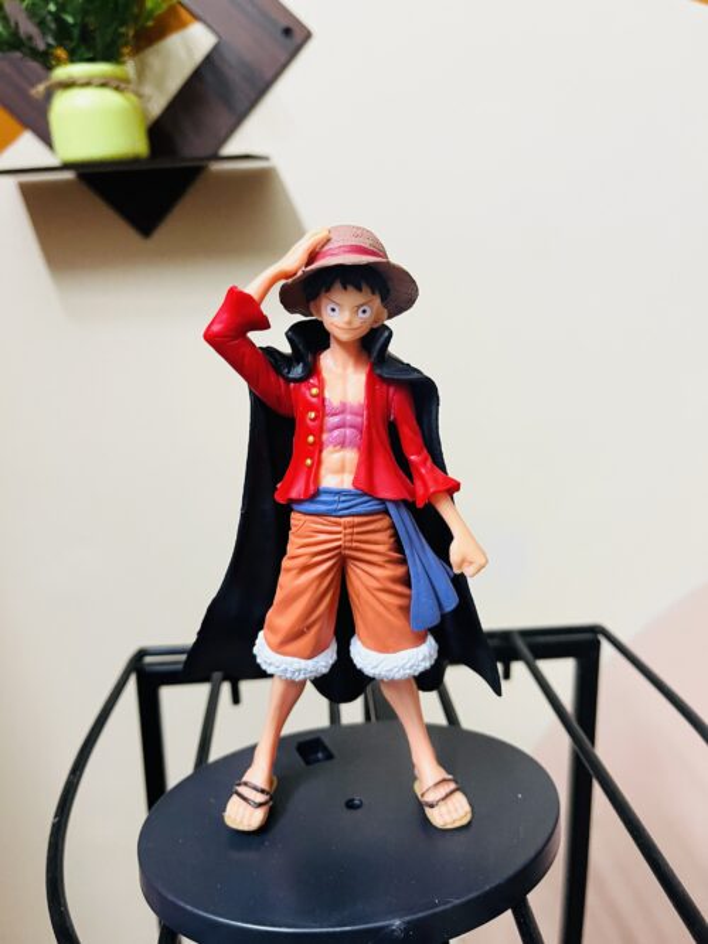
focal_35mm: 26
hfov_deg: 53.0
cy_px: 472
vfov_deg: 67.3
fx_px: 709
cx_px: 354
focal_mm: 5.1
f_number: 1.6
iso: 500
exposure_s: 1/50
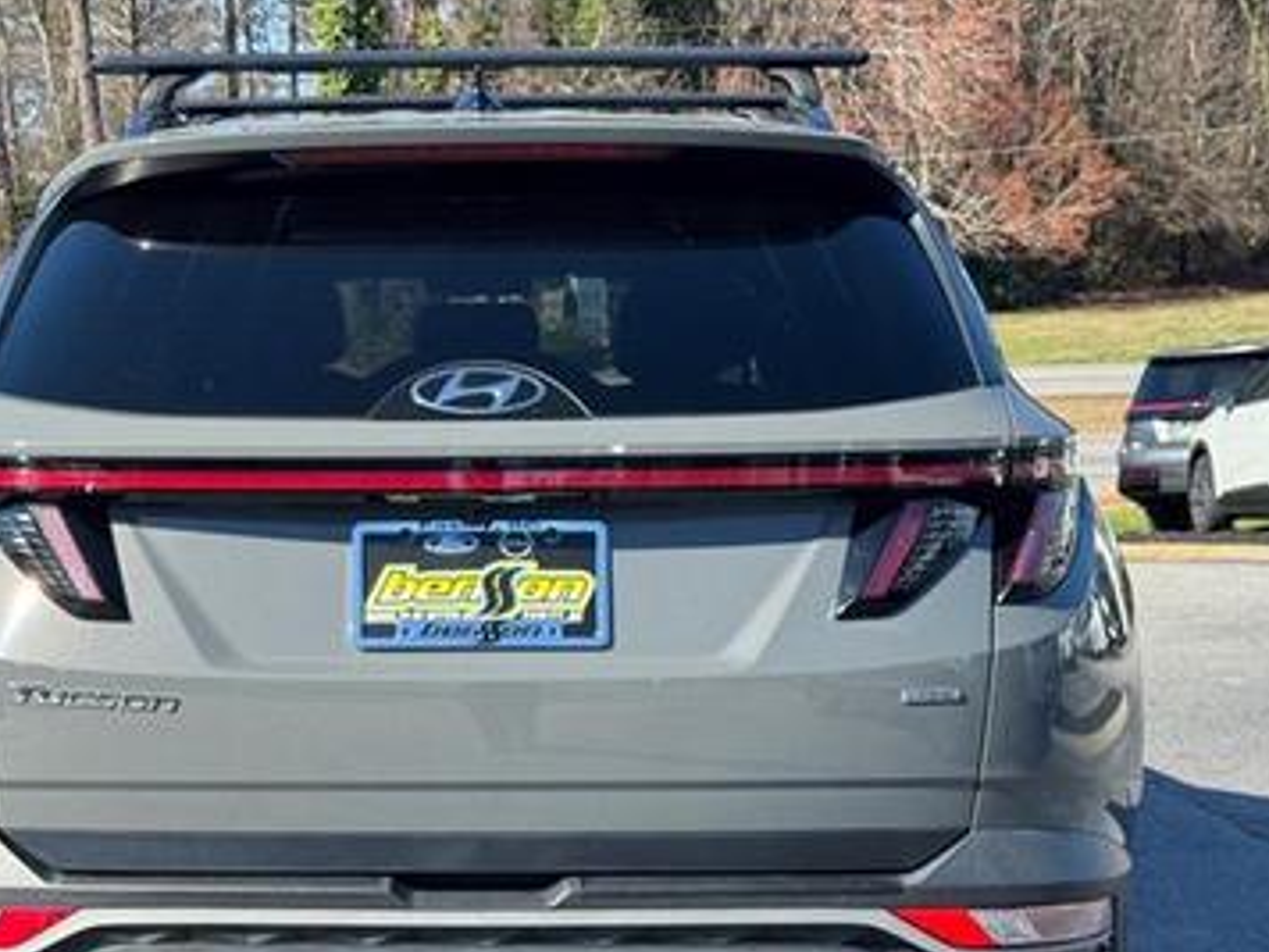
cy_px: 610
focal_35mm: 68
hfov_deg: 28.4
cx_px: 428
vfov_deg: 21.6
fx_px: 2493
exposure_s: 1/1681
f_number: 1.78
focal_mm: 6.76
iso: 64
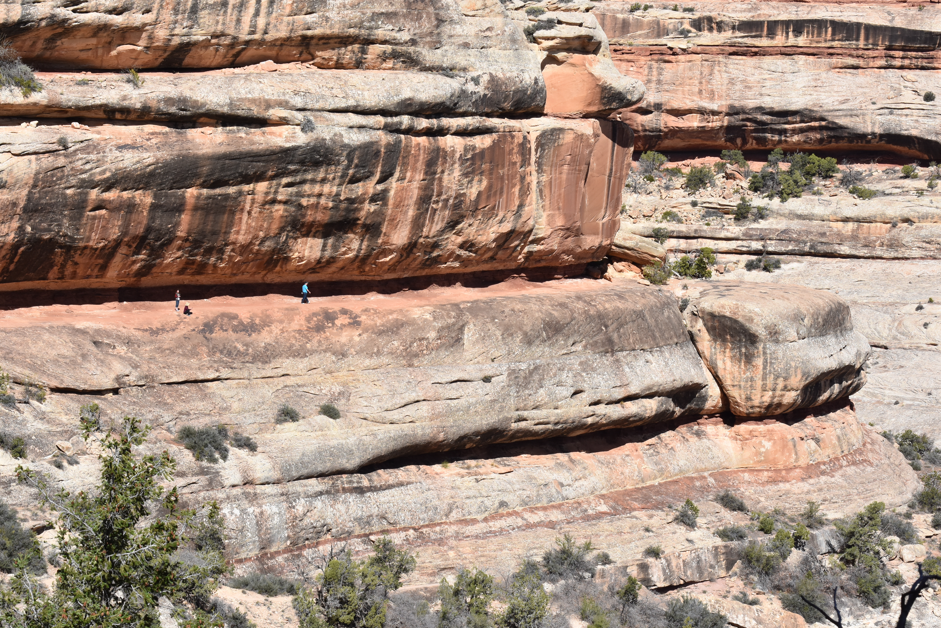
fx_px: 2745
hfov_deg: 19.5
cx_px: 470
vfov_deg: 13.0
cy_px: 314
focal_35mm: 105
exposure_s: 1/800
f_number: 14
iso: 640
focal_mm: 70
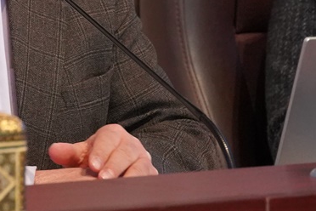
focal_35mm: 358
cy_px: -51
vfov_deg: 3.8
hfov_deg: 5.7
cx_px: -63
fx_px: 3142
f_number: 5.6
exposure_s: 1/160
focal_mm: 87
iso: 6400
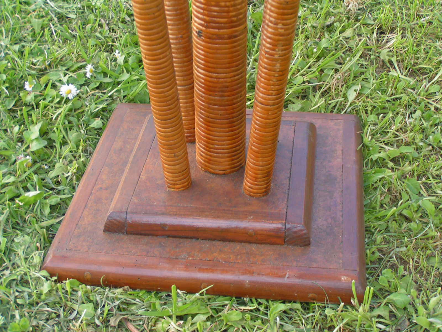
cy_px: 166
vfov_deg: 23.3
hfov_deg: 30.7
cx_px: 221
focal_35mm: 63
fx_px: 804
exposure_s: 1/100
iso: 50
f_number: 4
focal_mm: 9.7
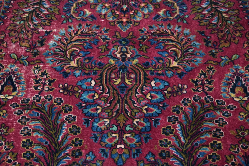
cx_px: 124
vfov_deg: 23.8
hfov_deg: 35.0
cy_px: 83
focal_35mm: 57
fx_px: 394
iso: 1800
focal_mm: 38
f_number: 4.8
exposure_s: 1/60
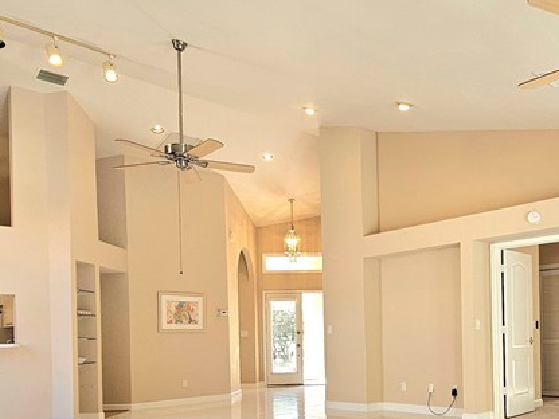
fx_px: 517
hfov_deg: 54.7
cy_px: 332
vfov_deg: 42.3
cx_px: 404
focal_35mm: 32
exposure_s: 1/120
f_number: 2.2
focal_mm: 2.2
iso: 80
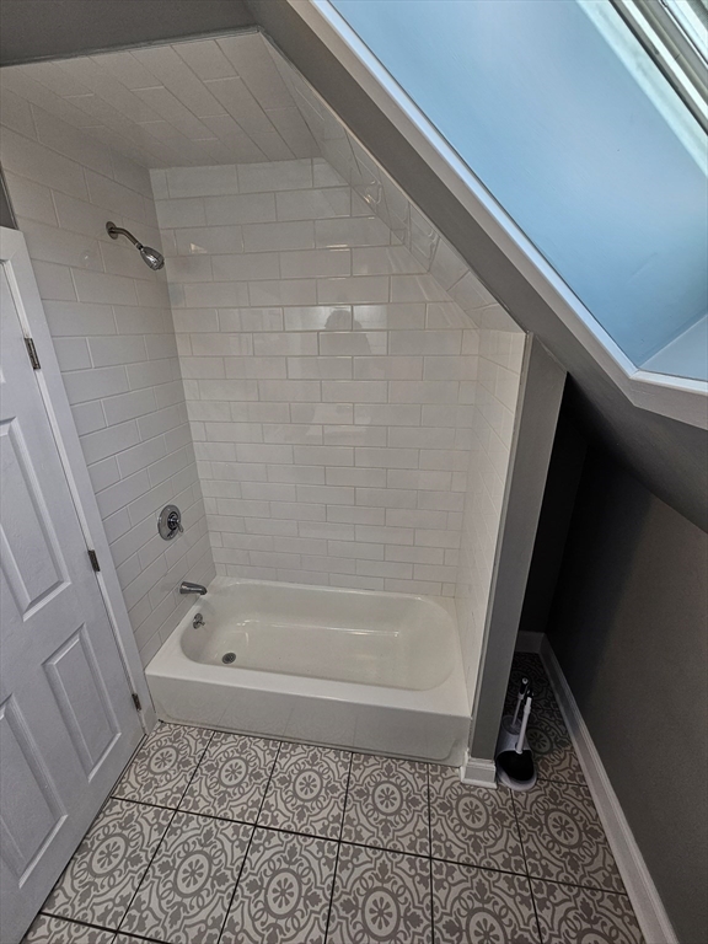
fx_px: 355
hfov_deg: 89.9
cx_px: 354
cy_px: 472
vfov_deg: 106.2
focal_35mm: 13
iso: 80
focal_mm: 2.2
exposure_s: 1/120
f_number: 2.2
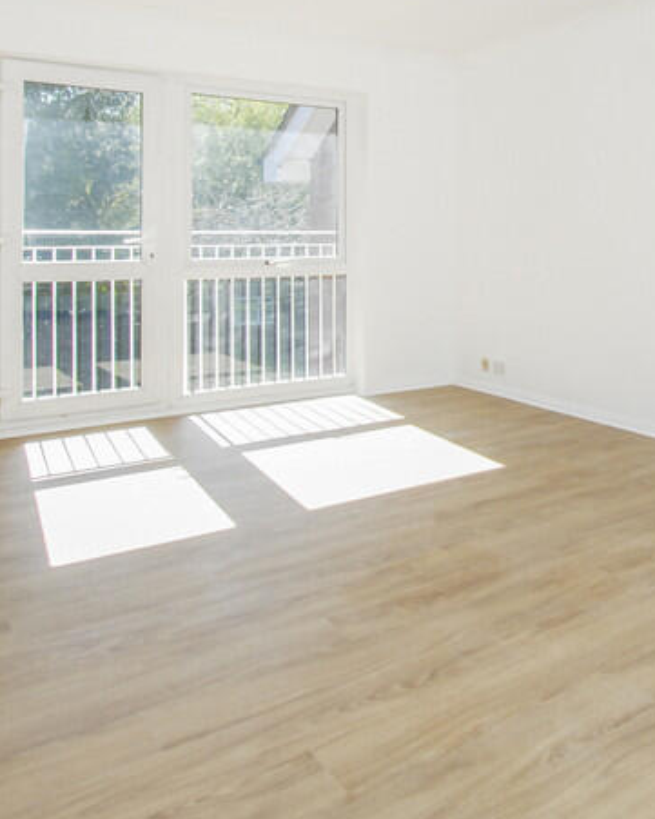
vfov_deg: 53.5
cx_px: 622
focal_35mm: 32
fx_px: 775
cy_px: 221
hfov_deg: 41.2
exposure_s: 1/100
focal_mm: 10
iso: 400
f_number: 9
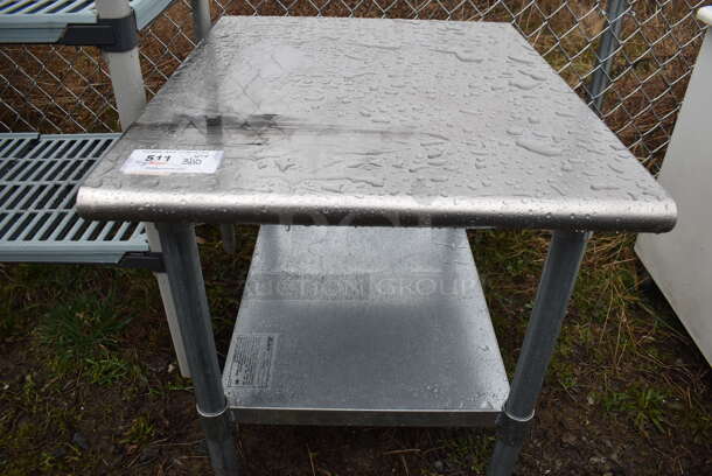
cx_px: 356
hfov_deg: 67.3
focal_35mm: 27
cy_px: 238
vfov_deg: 48.0
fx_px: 534
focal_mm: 18
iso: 200
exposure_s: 1/160
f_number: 5.6
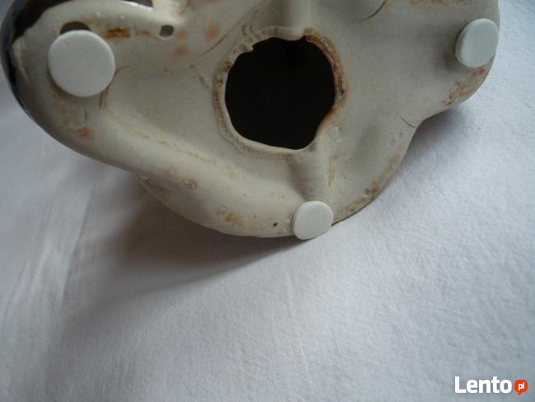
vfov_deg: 46.8
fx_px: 464
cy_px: 201
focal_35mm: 30
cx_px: 268
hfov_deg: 59.9
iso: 160
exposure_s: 1/30
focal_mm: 5.2
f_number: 3.3
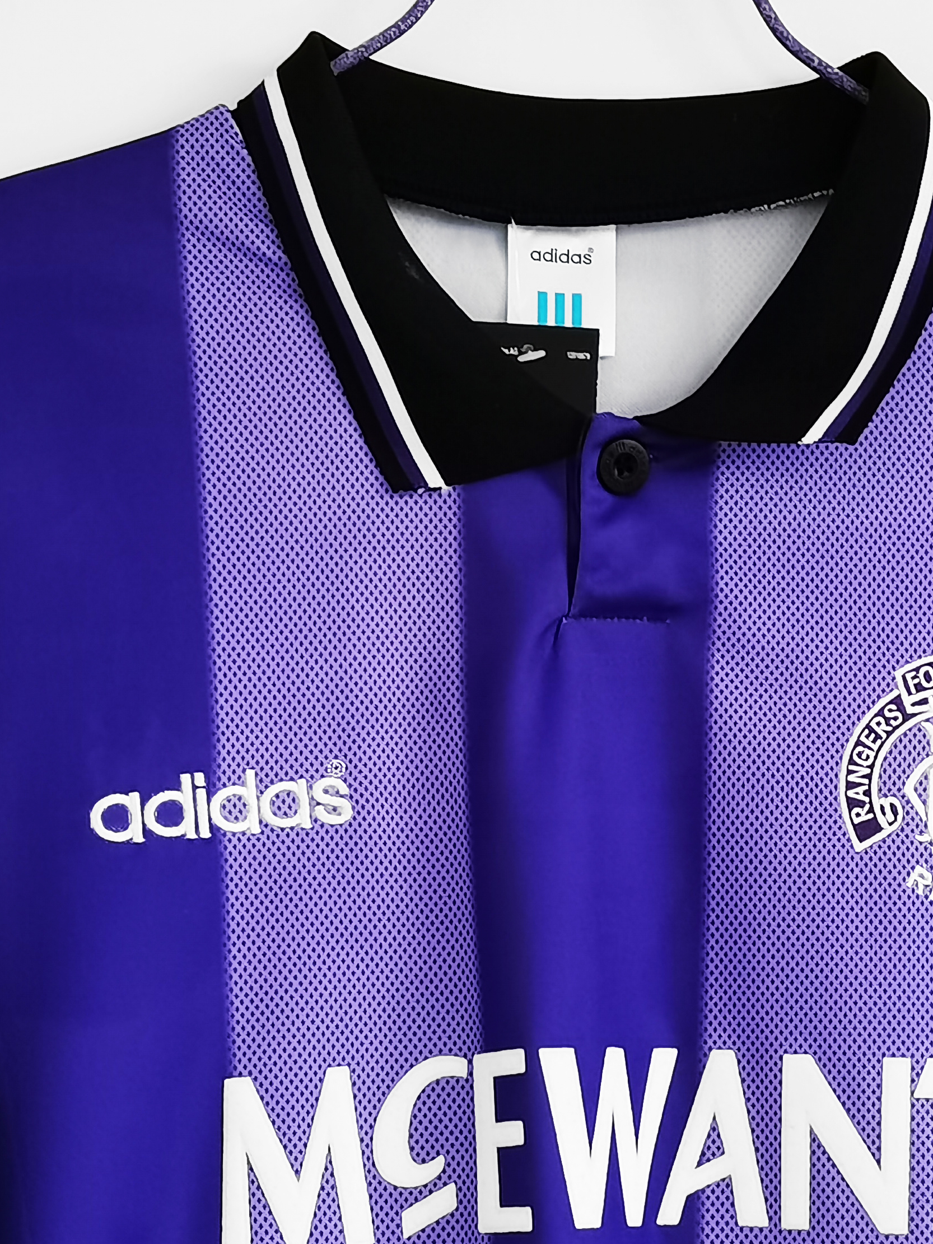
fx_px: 2982
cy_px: 753
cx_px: 599
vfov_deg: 23.5
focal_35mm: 83
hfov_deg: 17.7
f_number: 1.8
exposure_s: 1/33.3
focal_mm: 5.58
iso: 250
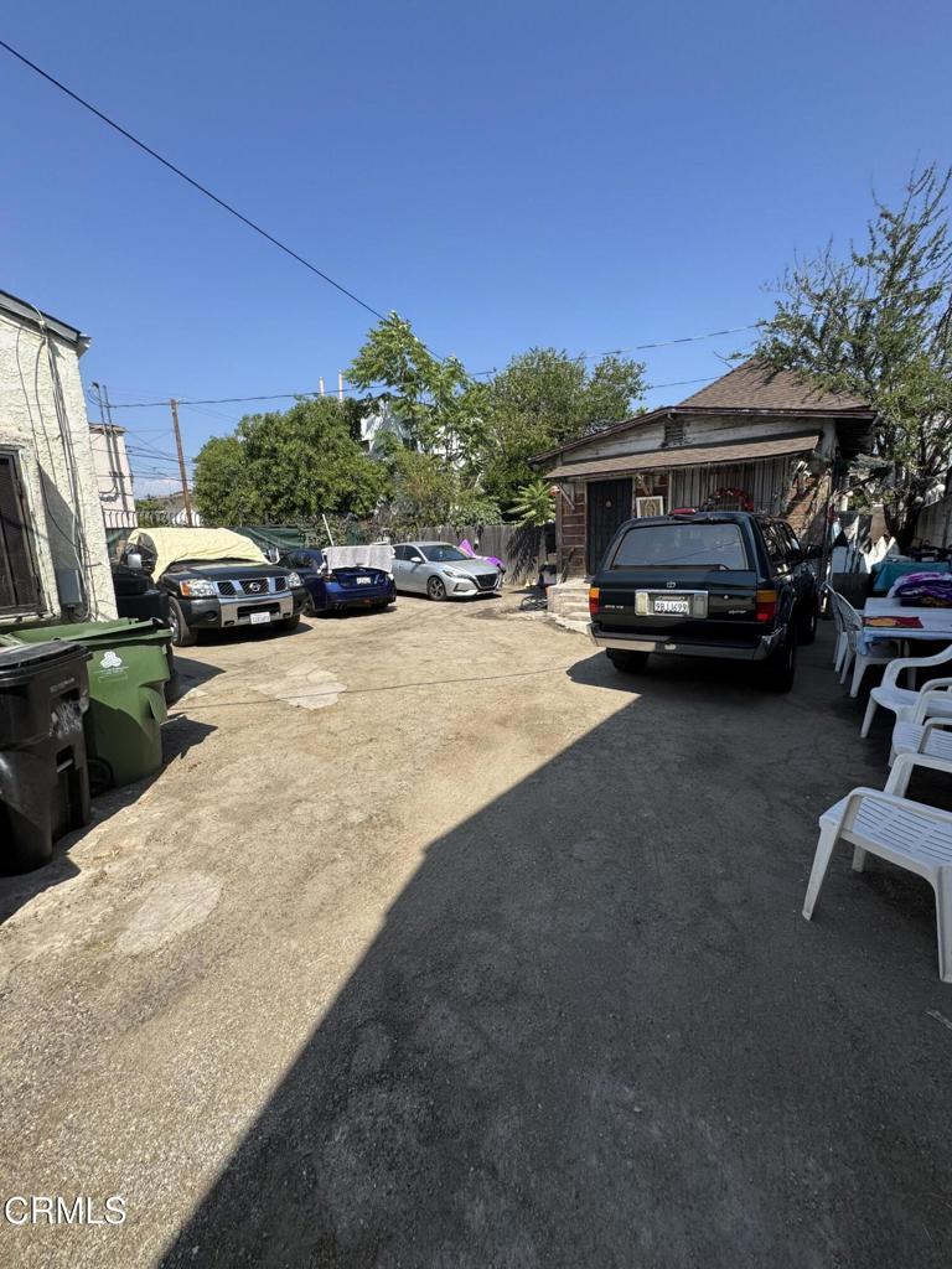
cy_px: 634
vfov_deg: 102.1
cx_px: 476
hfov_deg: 85.7
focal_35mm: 14
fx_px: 513
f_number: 2.2
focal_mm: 2.22
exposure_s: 1/1420
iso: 50
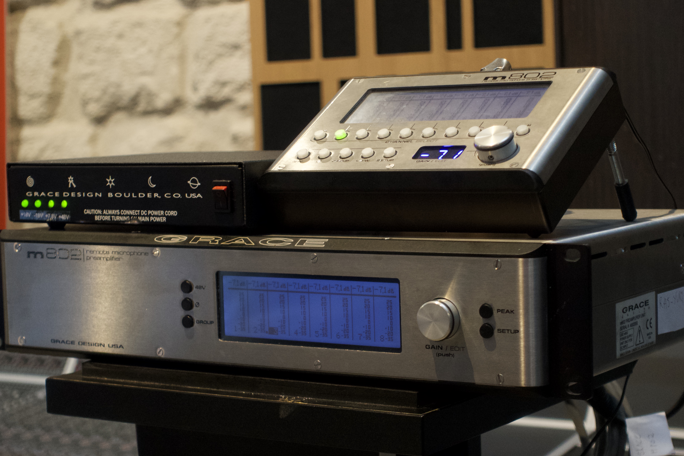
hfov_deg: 23.4
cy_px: 213
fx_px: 1653
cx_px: 339
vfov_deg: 15.7
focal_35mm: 87
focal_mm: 25.7
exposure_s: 1/50
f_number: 2.8
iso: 1250
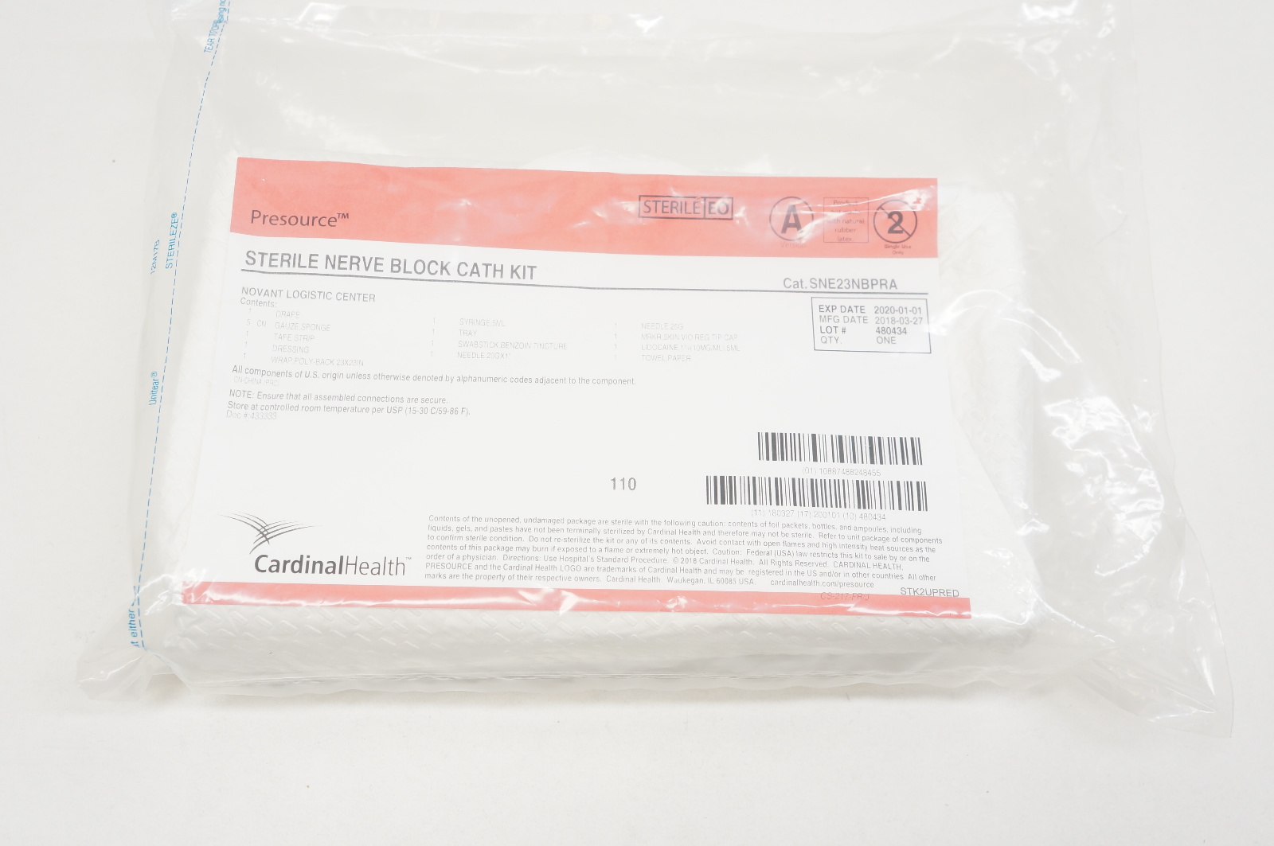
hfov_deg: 51.3
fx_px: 1326
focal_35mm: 38
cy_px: 423
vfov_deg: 35.4
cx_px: 637
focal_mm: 25
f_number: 6.3
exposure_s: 1/60
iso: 400
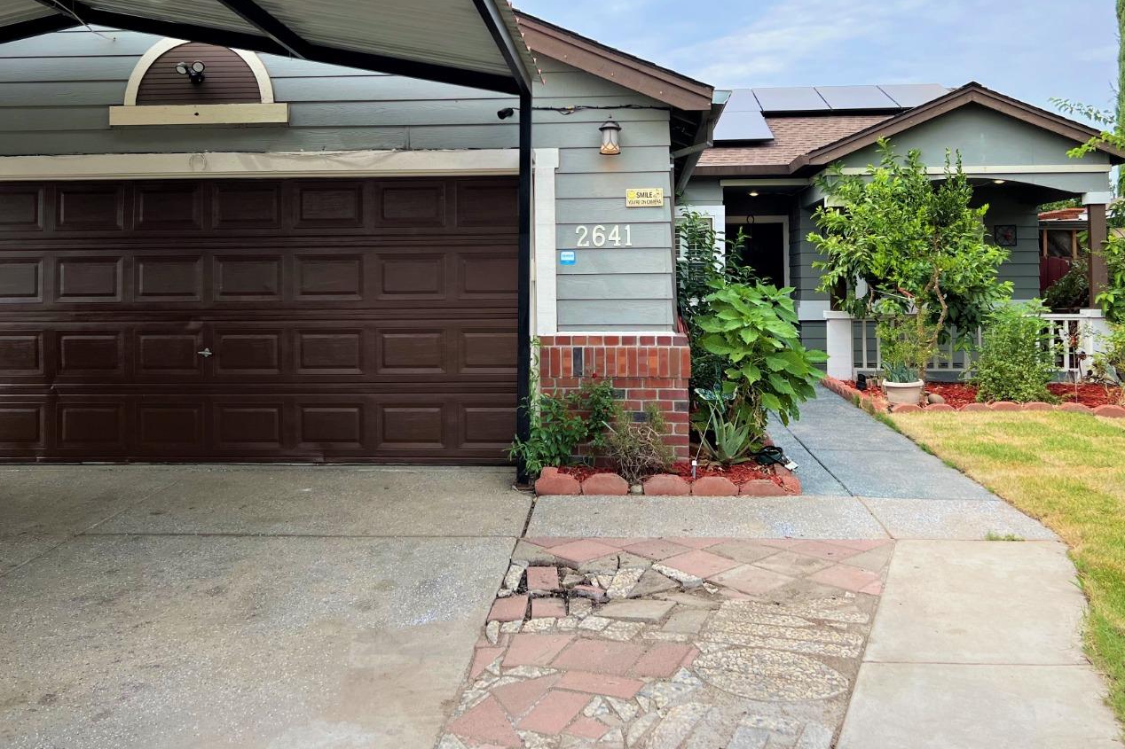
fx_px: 1000
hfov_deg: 58.7
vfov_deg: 40.6
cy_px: 255
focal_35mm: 32
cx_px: 552
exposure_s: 1/2208
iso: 50
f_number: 1.5
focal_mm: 5.7
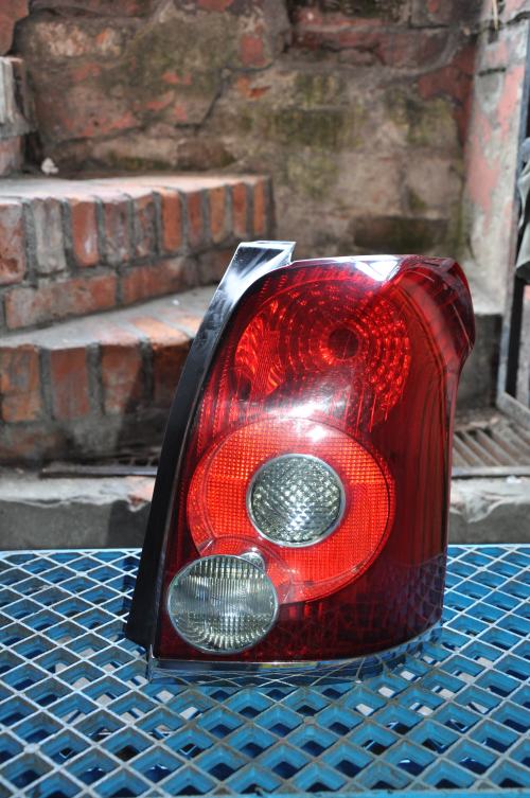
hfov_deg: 29.8
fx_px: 996
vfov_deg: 43.7
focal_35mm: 45
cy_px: 399
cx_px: 265
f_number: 4.2
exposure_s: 1/60
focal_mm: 30
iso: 800
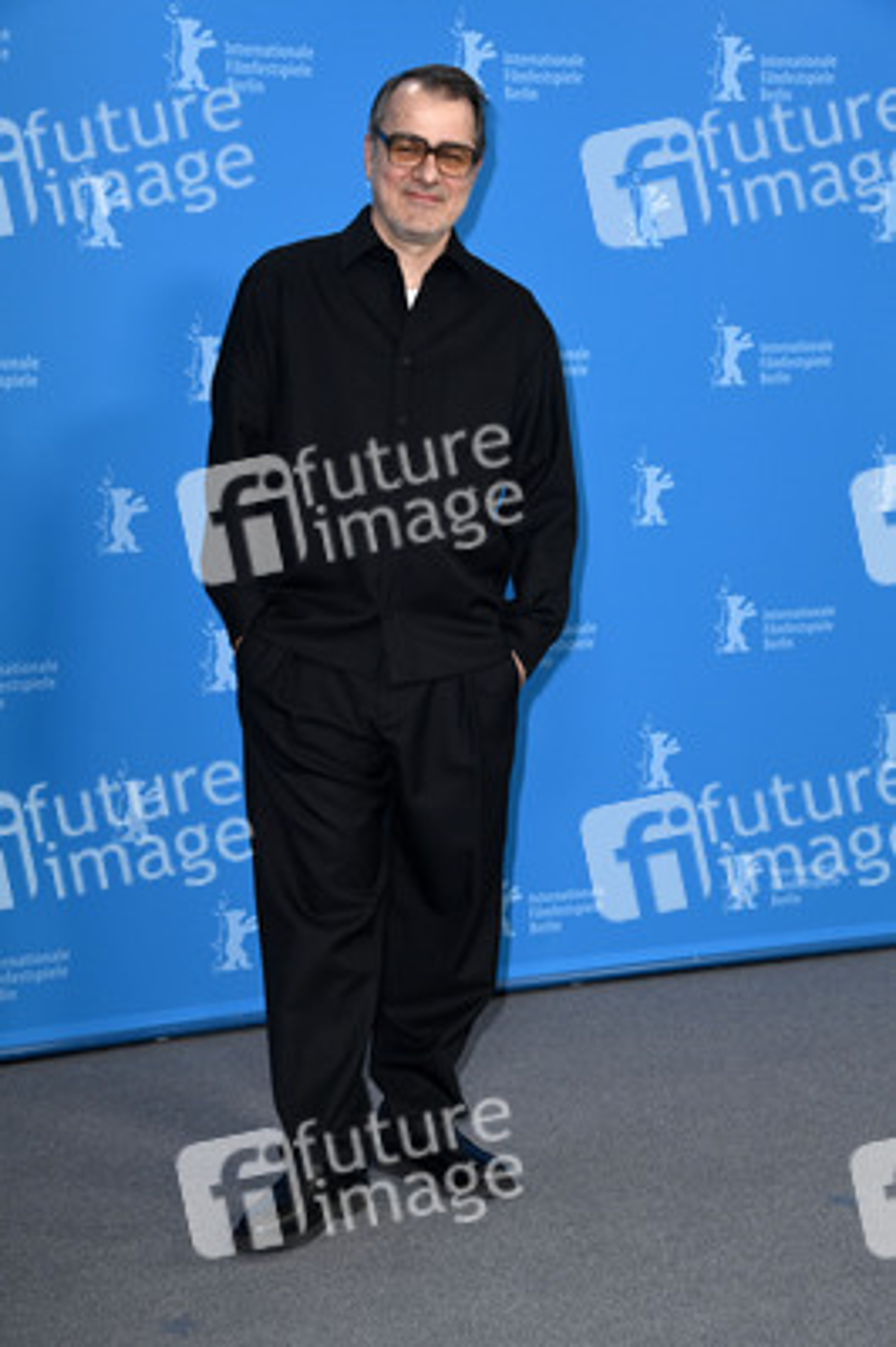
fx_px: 2169
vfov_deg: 34.5
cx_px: 448
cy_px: 674
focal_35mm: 58
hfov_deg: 23.3
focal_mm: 58
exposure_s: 1/250
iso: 1250
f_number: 5.6
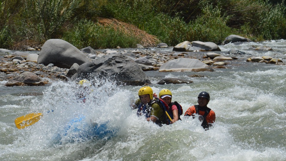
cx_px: 143
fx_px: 1676
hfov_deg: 9.8
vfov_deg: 5.5
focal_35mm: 221
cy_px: 82
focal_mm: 140
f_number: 7.1
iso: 320
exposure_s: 1/2000
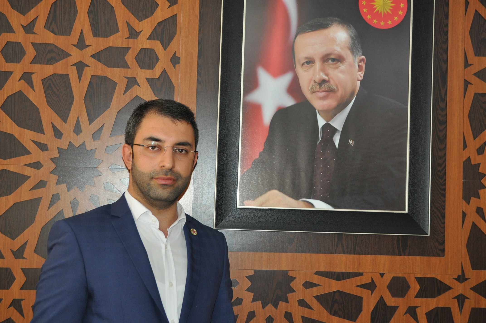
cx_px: 243
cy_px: 162
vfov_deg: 25.0
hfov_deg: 36.9
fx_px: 728
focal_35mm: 54
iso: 800
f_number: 5
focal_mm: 36
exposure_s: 1/60
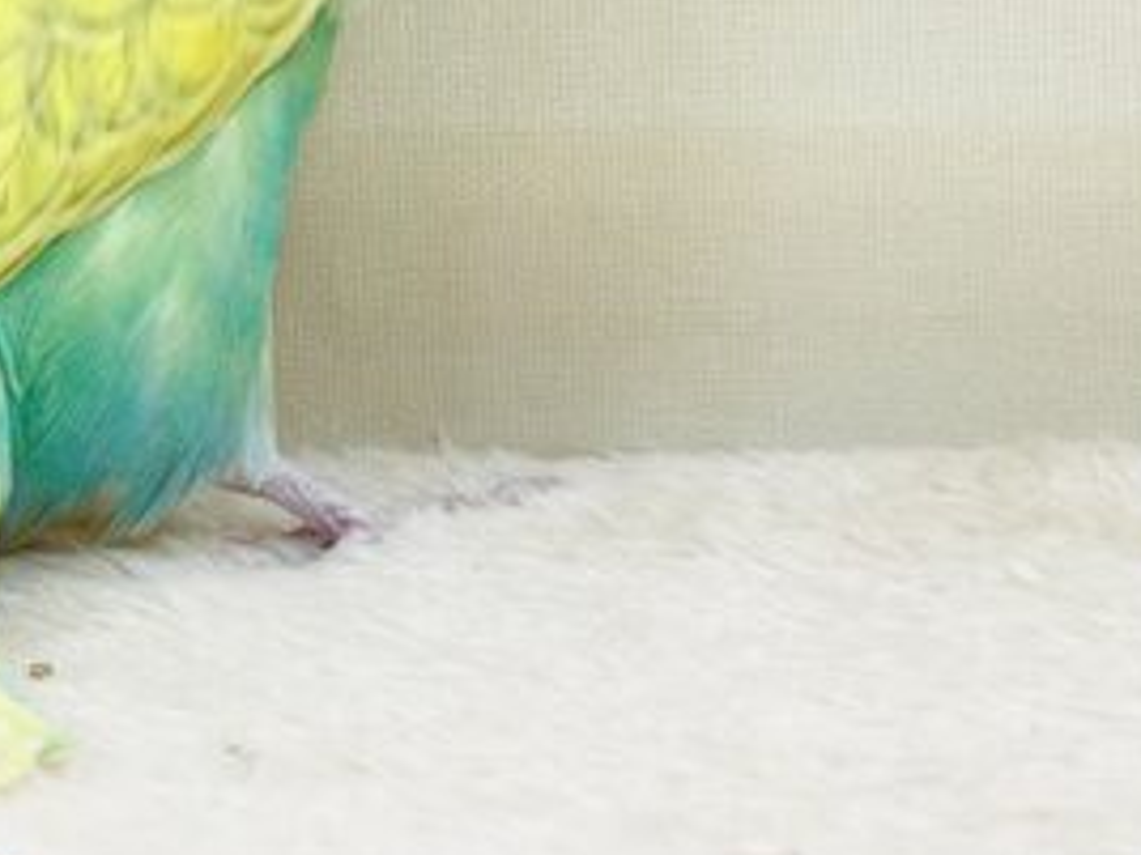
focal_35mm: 124
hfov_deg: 15.8
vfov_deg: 11.8
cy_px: -38
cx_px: 179
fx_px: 4087
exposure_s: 1/99
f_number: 2
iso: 100
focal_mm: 6
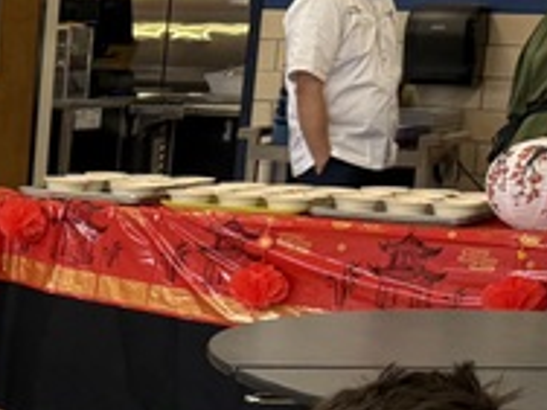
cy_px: 532
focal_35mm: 131
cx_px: -320
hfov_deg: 13.9
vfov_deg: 11.0
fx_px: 2070
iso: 100
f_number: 1.78
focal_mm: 6.76
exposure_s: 1/120
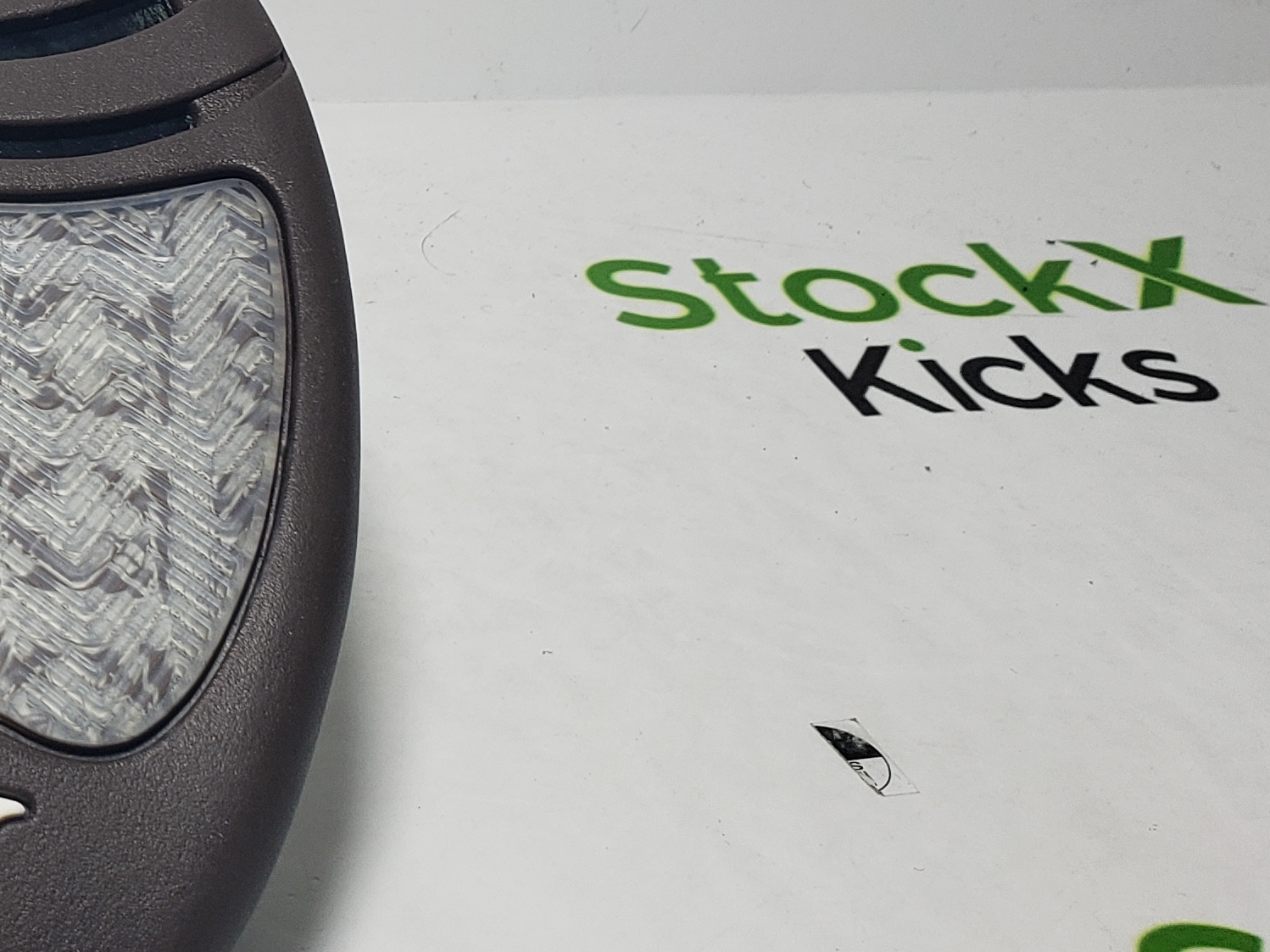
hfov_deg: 24.5
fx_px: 2568
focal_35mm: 70
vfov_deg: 20.8
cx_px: -343
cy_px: 229
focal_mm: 4.3
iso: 50
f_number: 2.4
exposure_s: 1/189
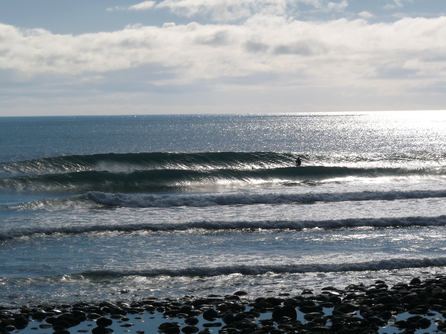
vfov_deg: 10.2
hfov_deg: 13.5
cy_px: 167
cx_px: 223
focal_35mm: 146
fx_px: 1881
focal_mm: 26
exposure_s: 1/1300
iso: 100
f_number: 8
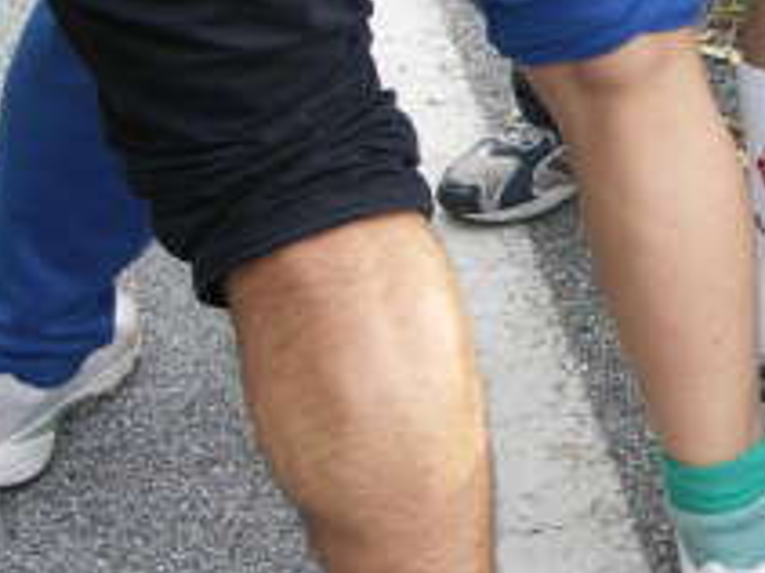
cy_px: 257
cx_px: 910
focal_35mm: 97
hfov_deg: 19.1
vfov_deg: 15.2
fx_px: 2142
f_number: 2.8
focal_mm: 10.3
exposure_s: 1/80
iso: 50
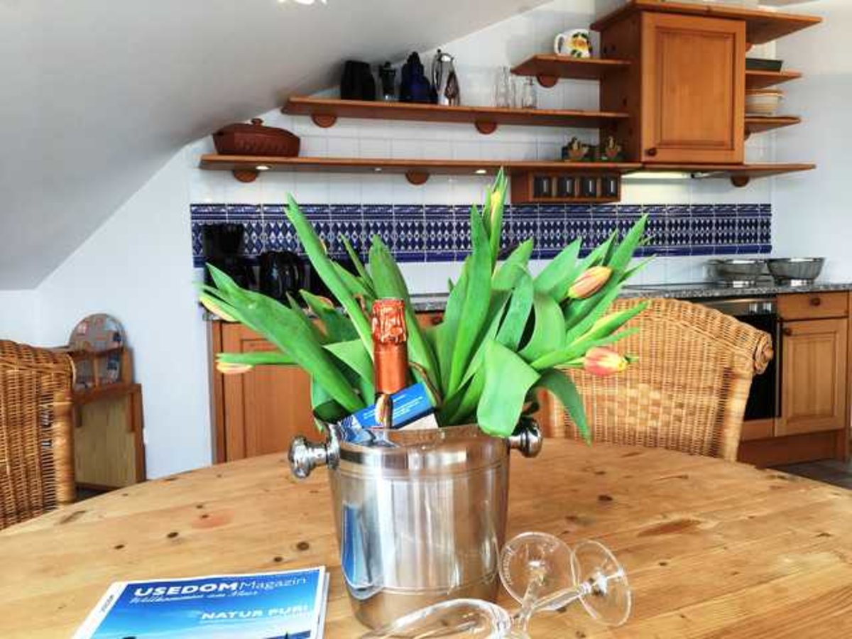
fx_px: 714
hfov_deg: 61.7
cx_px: 426
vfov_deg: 48.2
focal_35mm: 29
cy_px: 320
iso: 25
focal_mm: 4.15
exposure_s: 1/50
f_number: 2.2
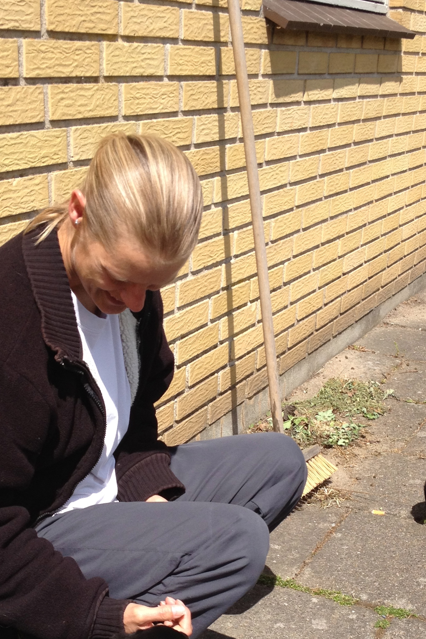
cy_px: 450
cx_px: 182
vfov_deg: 33.0
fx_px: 1065
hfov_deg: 22.6
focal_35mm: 60
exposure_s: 1/1346
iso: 64
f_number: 2.4
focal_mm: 4.28
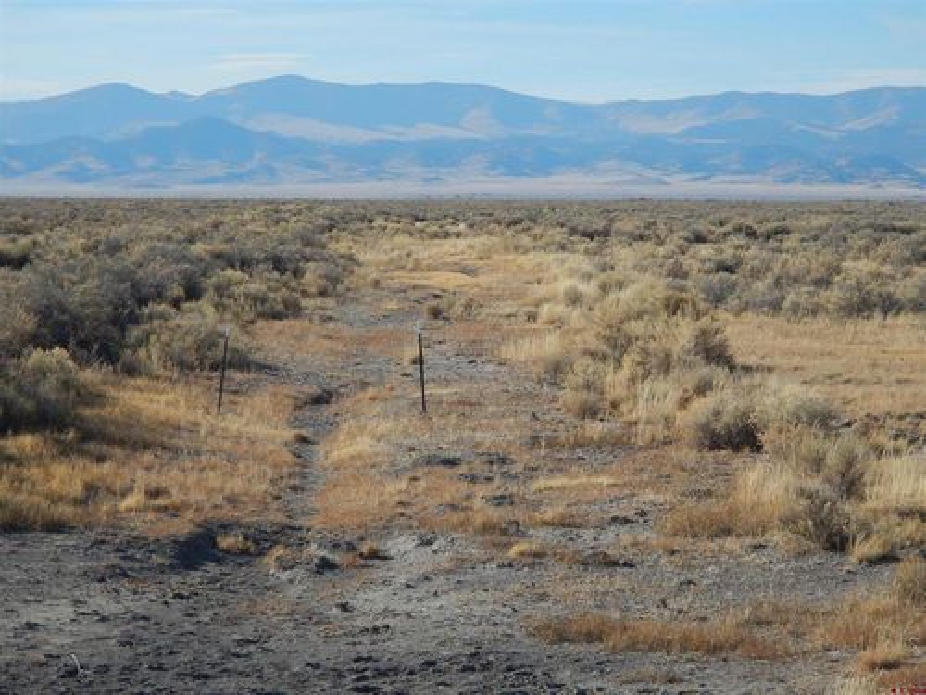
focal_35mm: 140
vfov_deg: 10.6
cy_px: 348
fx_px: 3745
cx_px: 463
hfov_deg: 14.1
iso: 125
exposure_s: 1/800
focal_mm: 25
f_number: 4.8
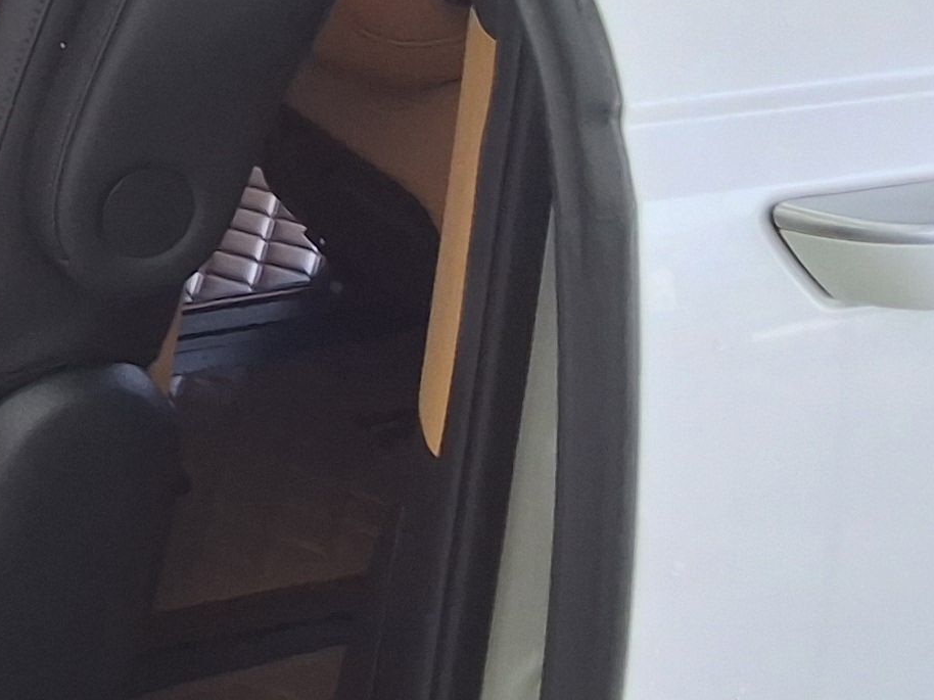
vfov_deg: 14.2
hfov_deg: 17.6
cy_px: -207
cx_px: -471
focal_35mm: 100
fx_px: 2697
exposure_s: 1/120
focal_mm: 2.91
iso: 40
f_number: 1.9
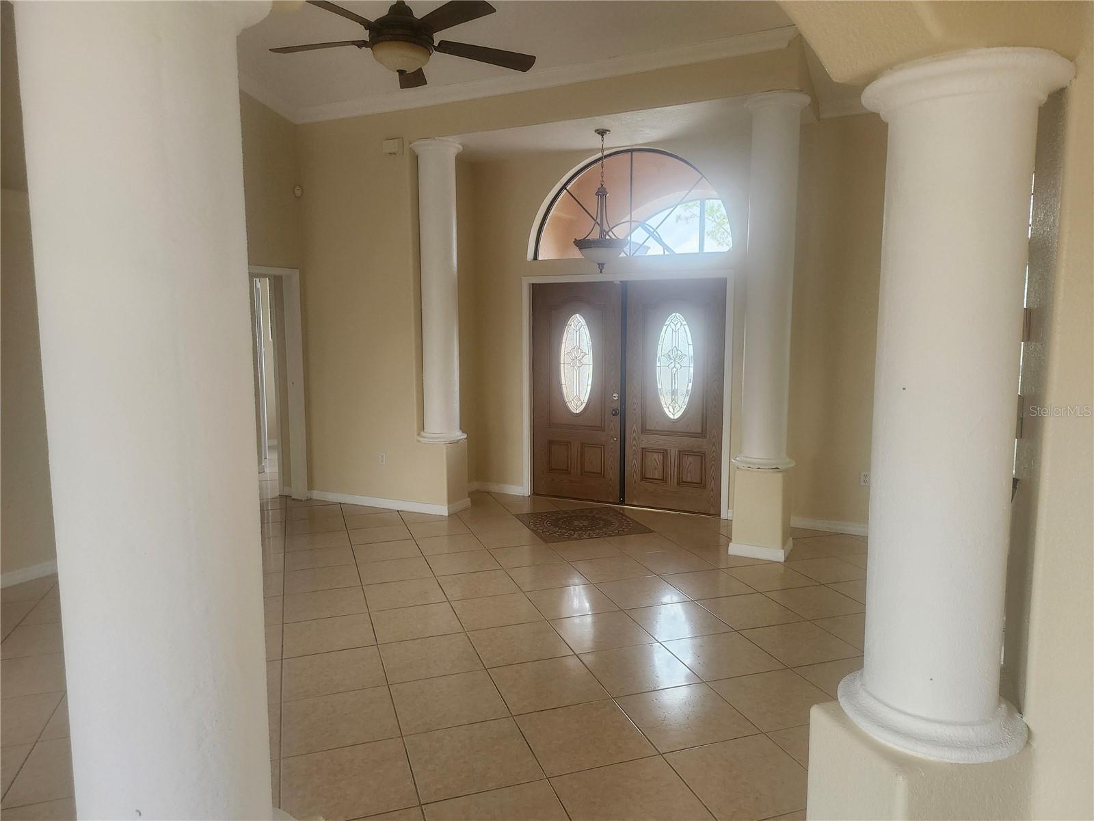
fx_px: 727
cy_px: 410
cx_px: 547
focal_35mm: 23
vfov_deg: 58.9
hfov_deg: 73.9
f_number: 1.8
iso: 500
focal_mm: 5.54
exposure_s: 1/120
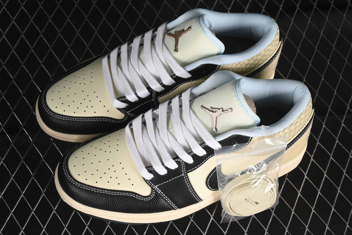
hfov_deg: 27.0
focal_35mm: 75
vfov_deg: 18.2
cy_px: 118
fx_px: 733
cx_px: 176
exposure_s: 1/60
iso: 160
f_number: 7.1
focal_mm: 50
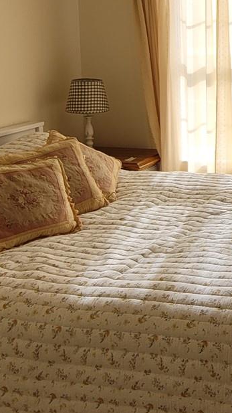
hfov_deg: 22.0
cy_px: 101
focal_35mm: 47
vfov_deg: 42.3
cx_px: 327
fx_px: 514
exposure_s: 1/133
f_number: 2.2
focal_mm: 2.2
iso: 50
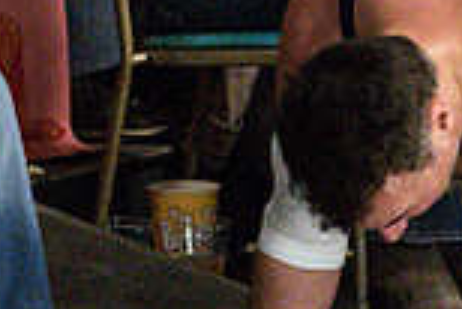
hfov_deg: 5.8
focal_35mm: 354
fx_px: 4547
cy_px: 0
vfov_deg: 3.9
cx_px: -6
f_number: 6.3
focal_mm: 70
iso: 16000
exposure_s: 1/160
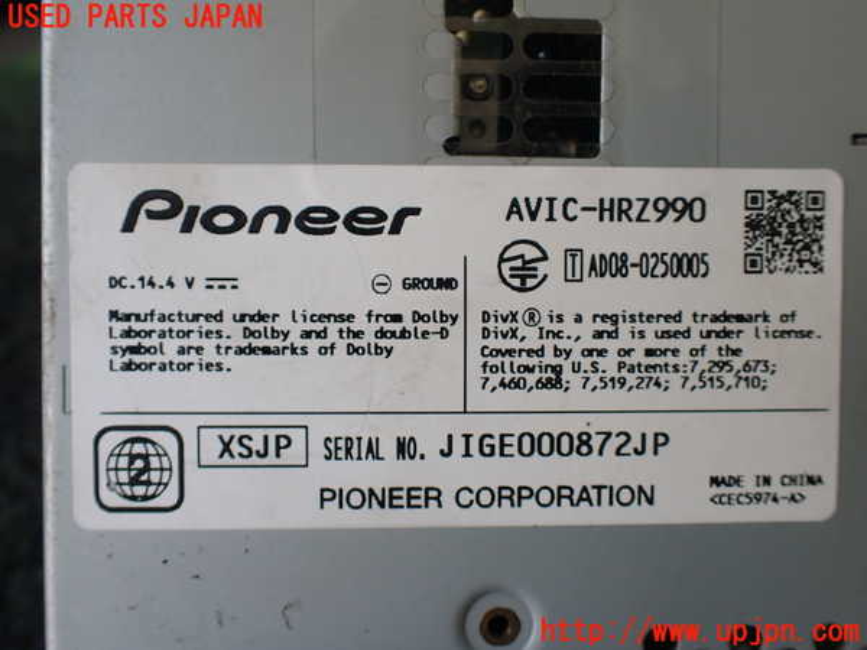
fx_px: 751
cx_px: 434
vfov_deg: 46.8
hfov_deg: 60.0
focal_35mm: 30
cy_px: 325
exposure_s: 1/125
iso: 125
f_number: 2.3
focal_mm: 5.4
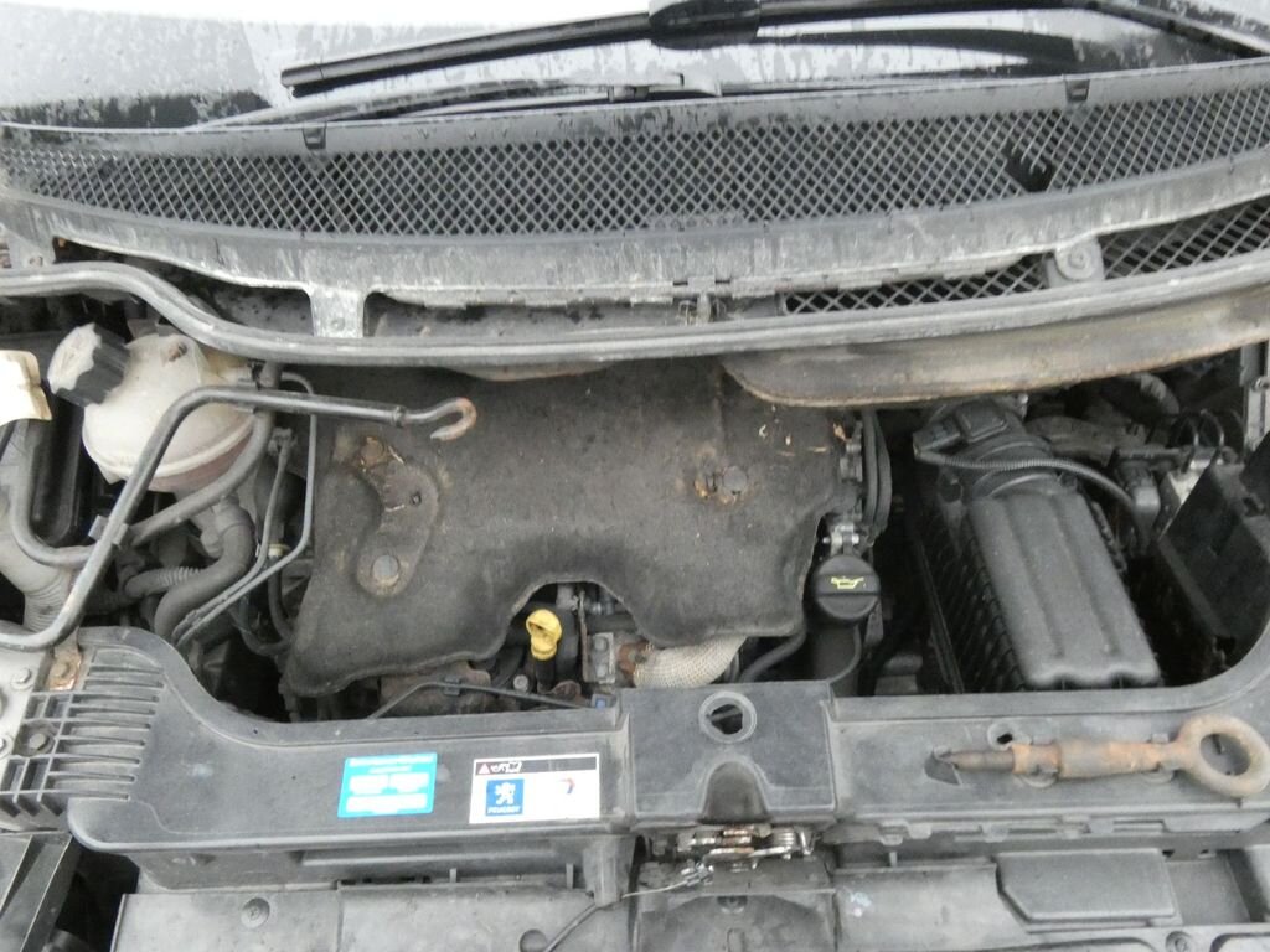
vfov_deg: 51.4
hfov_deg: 65.3
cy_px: 476
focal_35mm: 27
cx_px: 635
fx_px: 991
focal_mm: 4.8
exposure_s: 1/25
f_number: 5.6
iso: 1600
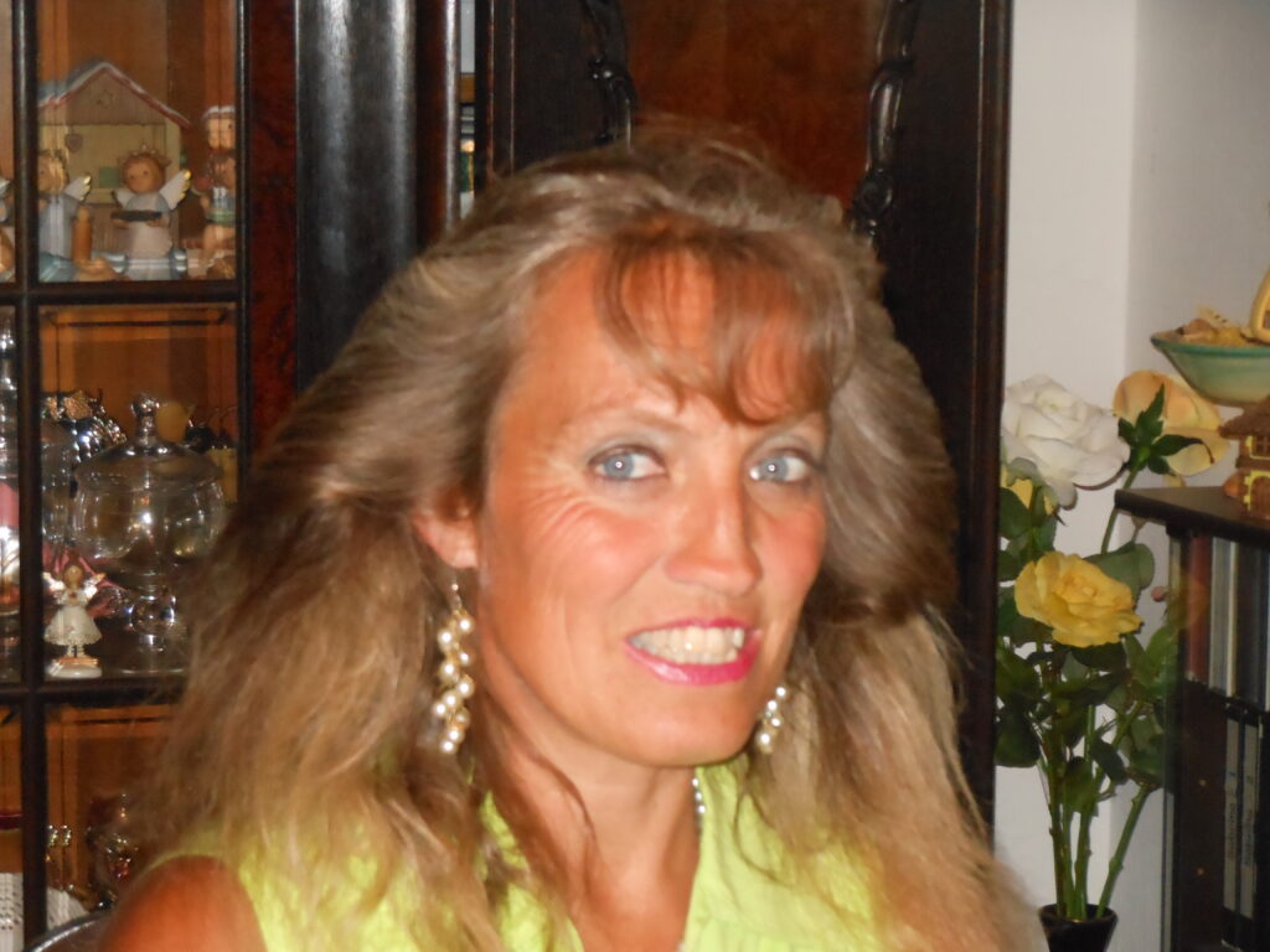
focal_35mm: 111
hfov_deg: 17.7
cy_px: 476
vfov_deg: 13.3
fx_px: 4072
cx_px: 635
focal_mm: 19.7
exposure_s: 1/60
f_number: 4.8
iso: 800
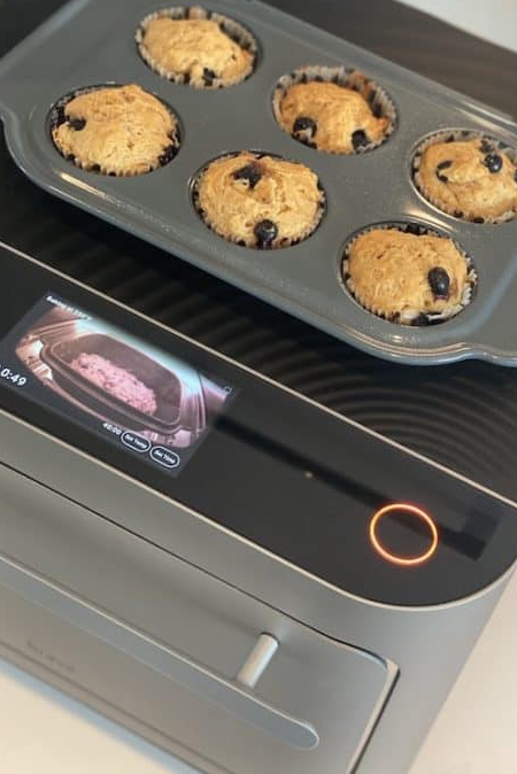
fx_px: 1334
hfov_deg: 21.9
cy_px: 391
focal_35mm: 62
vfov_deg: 32.4
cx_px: 293
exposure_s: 1/40
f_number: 2
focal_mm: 6
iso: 160
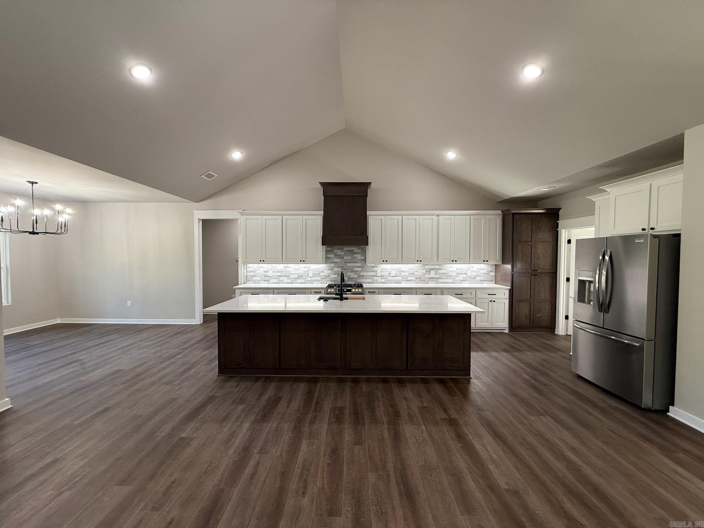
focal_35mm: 14
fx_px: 285
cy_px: 264
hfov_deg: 102.1
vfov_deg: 85.7
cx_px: 352
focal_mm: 2.22
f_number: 2.2
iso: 200
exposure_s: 1/120
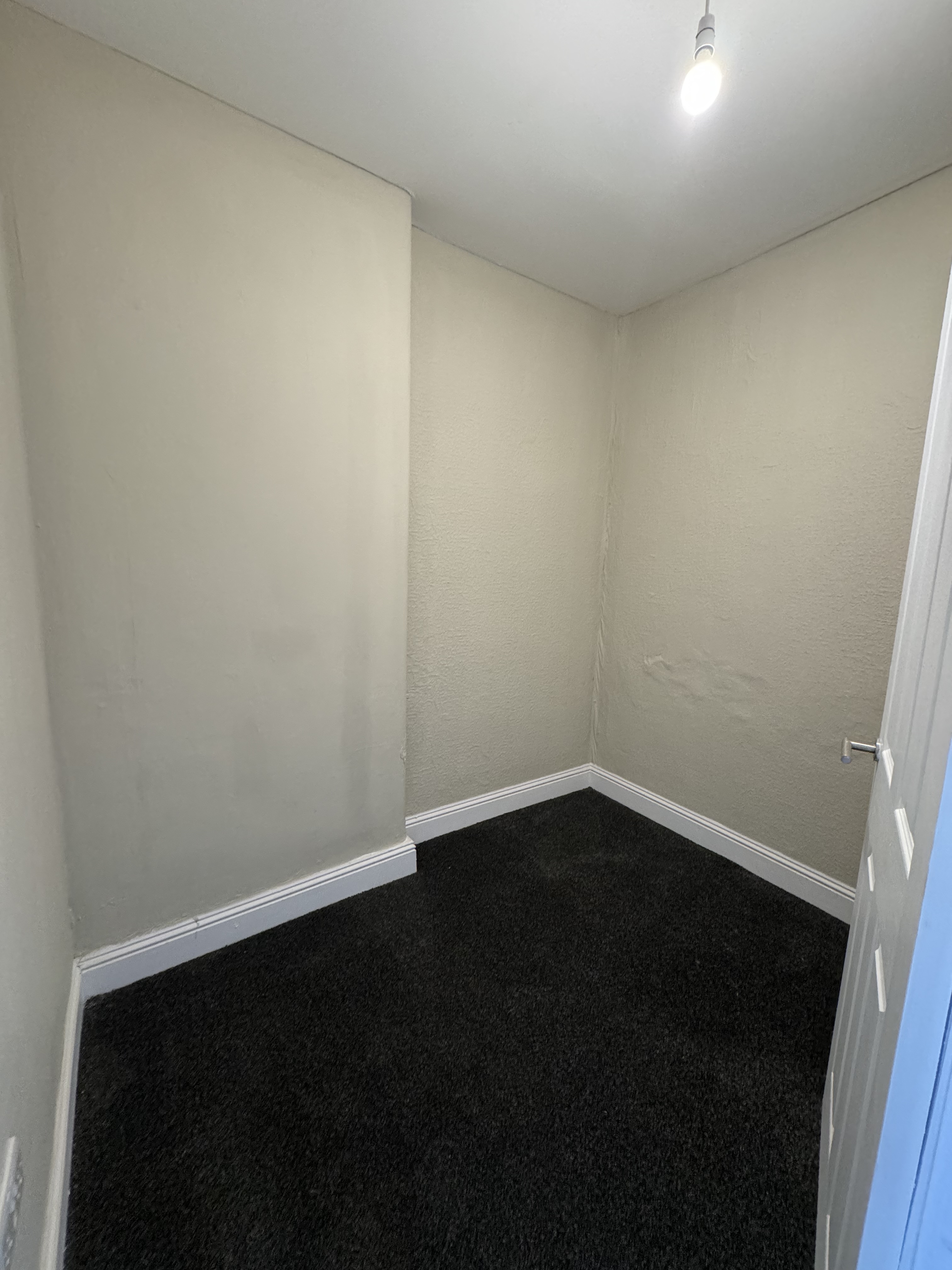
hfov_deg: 85.7
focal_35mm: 14
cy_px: 635
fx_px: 513
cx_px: 476
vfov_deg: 102.1
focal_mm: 2.22
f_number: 2.2
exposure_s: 1/60
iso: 640
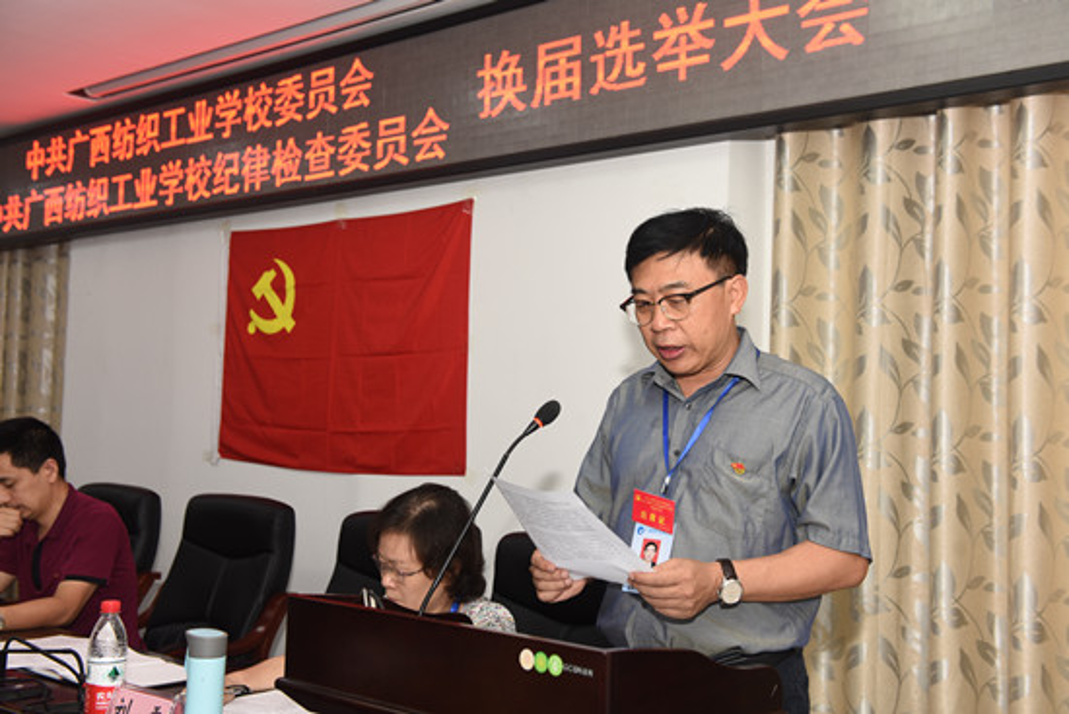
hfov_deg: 46.4
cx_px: 534
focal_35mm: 42
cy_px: 357
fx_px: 1247
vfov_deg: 31.9
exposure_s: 1/60
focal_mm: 42
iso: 400
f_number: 4.5
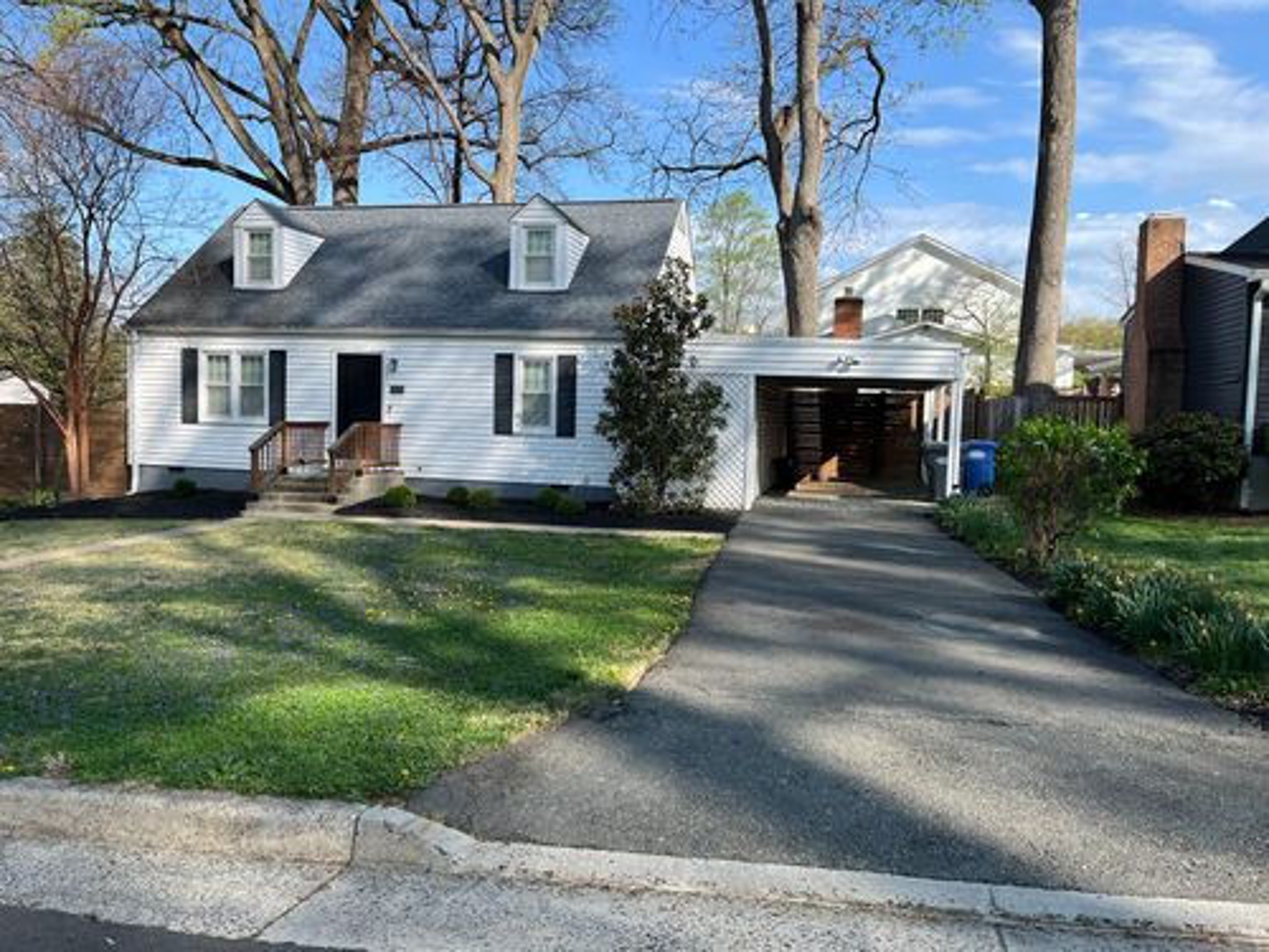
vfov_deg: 53.1
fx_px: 953
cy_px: 476
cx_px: 634
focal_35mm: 26
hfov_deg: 67.3
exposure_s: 1/1647
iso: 50
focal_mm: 5.1
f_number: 1.6
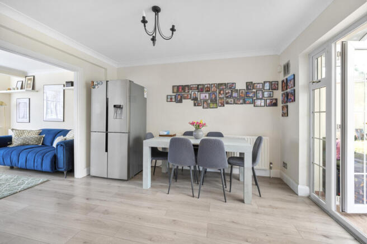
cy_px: 122
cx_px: 184
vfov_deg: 81.1
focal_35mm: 14
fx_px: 143
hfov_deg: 104.3
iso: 200
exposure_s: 1/1.25
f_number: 16
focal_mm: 14
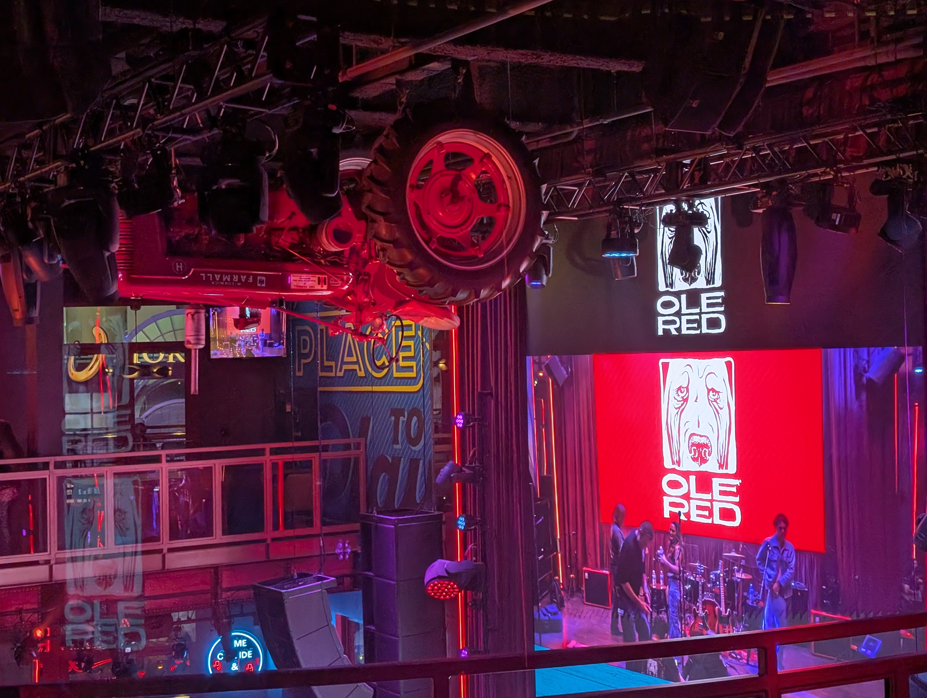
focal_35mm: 49
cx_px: 464
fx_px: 1314
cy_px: 349
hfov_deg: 38.9
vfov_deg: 29.7
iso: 98
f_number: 1.68
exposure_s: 1/120
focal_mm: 6.9
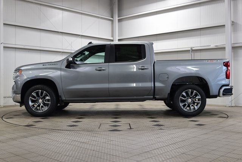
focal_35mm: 42
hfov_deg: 46.4
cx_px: 121
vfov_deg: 31.9
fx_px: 282
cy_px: 81
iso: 400
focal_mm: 28
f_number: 6.3
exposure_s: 1/20
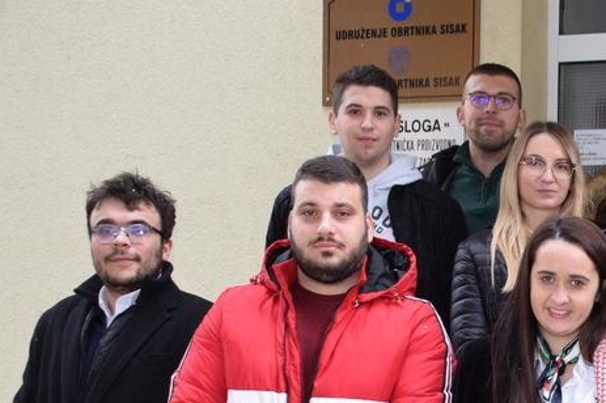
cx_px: 613
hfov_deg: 20.3
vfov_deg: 13.6
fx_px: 1637
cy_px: 489
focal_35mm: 97
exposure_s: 1/100
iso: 800
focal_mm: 25
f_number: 5
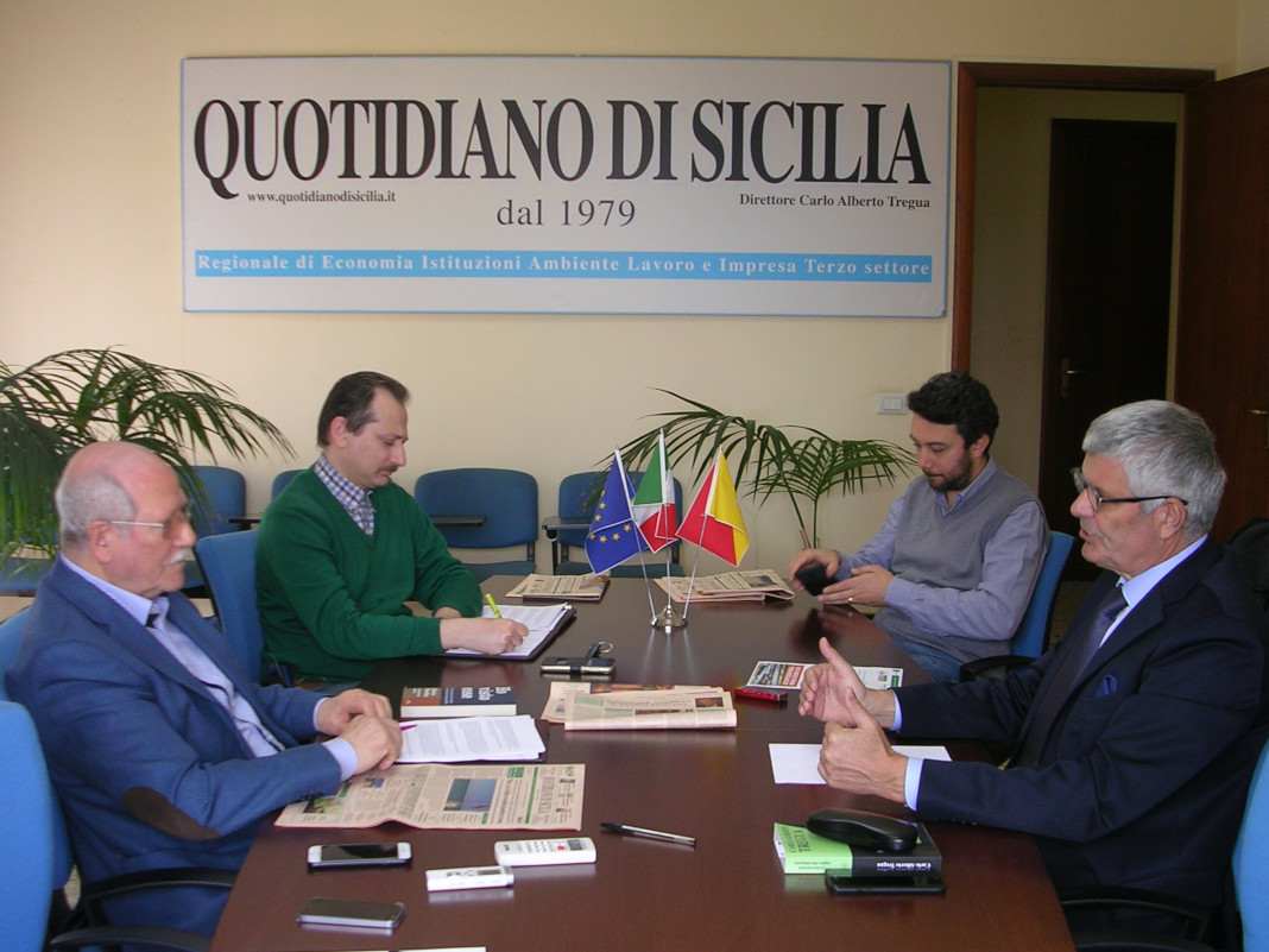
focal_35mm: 43
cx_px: 634
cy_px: 476
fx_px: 1576
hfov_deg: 43.9
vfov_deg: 33.6
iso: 50
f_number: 3
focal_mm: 6.6
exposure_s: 1/42.1
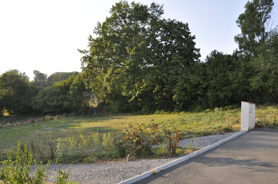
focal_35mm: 27
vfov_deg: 47.8
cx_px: 139
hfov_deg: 67.4
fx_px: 208
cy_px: 92
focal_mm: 18
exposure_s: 1/200
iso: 200
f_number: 7.1
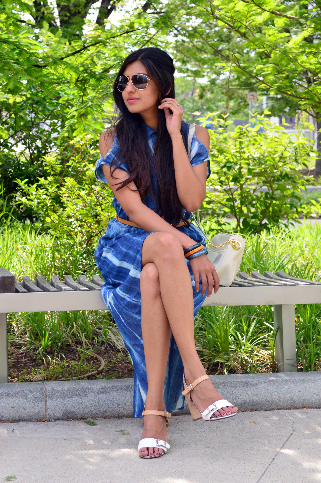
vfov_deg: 24.6
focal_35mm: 82
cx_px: 160
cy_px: 242
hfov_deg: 16.5
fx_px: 1105
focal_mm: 55
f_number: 7.1
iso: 400
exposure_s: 1/200
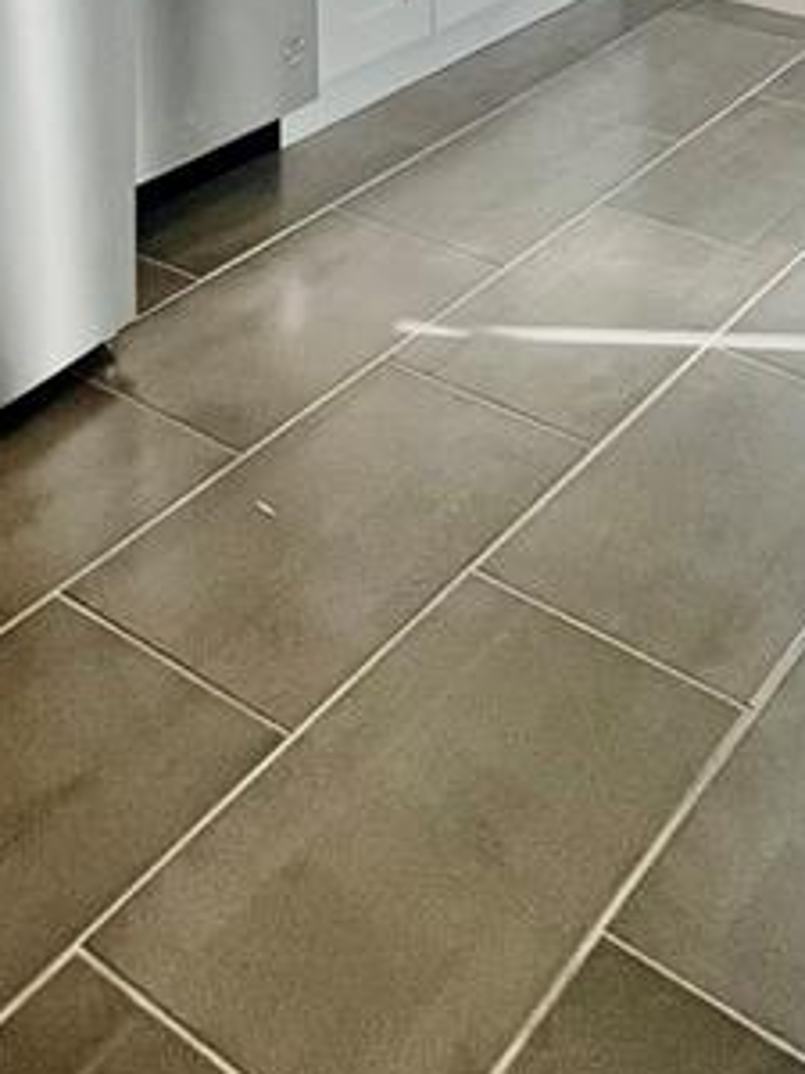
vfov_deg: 27.4
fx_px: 1612
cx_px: 140
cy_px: -480
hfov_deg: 27.4
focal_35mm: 52
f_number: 1.8
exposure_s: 1/120
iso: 160
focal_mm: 1.57
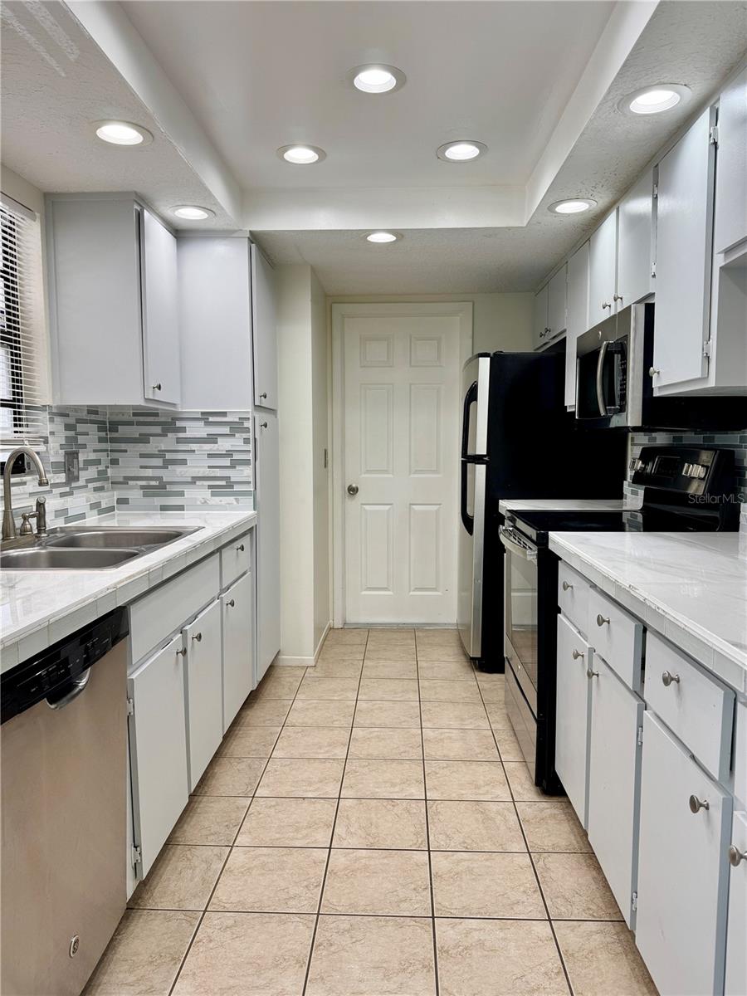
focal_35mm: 24
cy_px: 498
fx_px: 691
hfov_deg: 56.8
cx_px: 374
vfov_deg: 71.6
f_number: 1.78
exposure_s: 1/151
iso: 64
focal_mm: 6.76
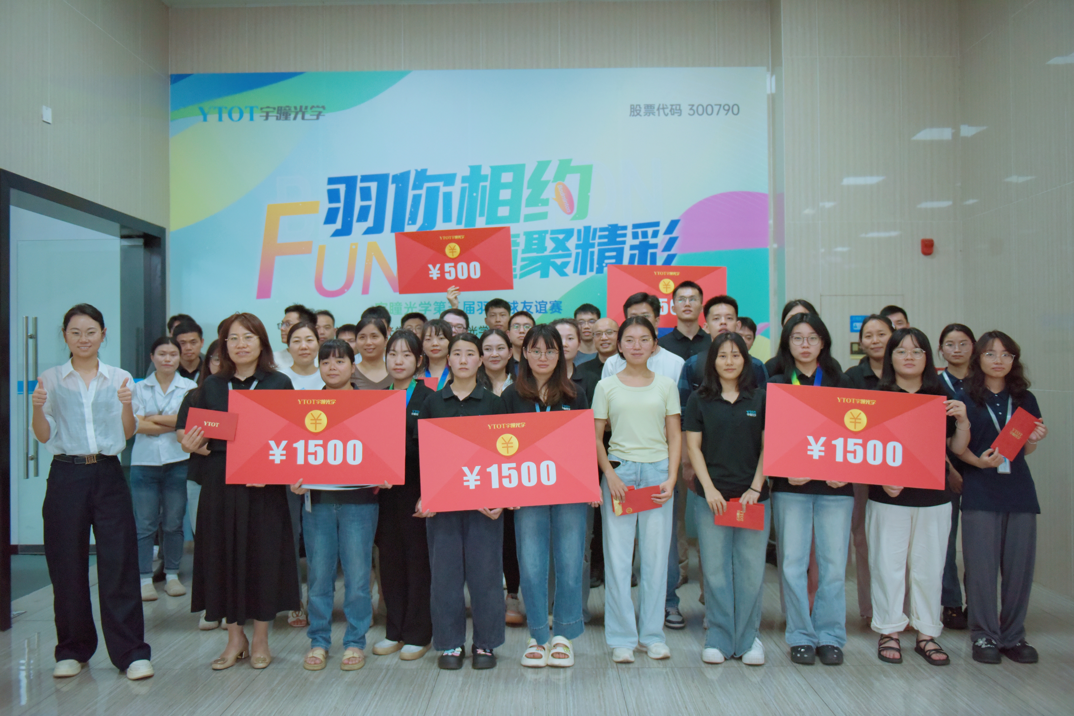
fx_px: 925
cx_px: 537
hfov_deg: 60.3
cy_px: 358
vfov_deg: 42.4
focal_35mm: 31
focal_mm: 31
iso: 1600
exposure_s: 1/1000
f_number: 2.8
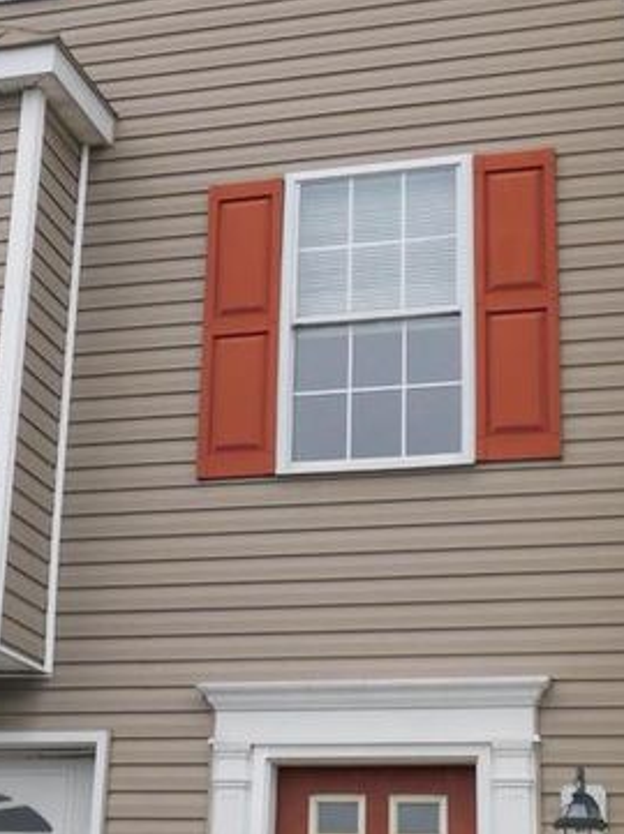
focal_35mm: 74
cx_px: 176
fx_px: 1782
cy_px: 352
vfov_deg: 26.3
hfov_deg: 19.8
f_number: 3.6
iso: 125
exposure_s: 1/160
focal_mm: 7.1
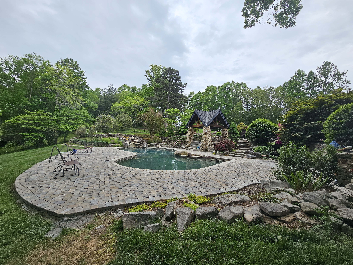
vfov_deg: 89.9
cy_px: 132
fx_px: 133
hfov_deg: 106.2
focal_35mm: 13
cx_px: 176
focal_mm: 2.2
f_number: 2.2
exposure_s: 1/488
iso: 50
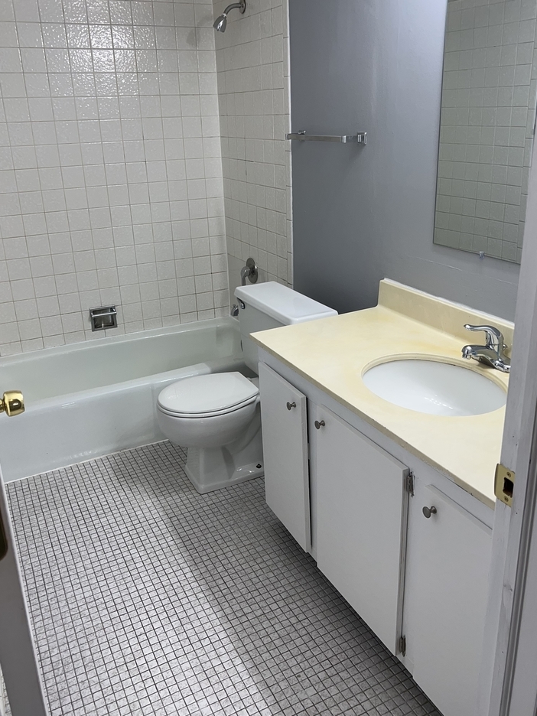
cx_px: 278
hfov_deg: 46.8
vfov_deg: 59.9
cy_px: 327
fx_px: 621
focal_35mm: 30
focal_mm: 5.7
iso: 50
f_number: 1.5
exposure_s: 1/120
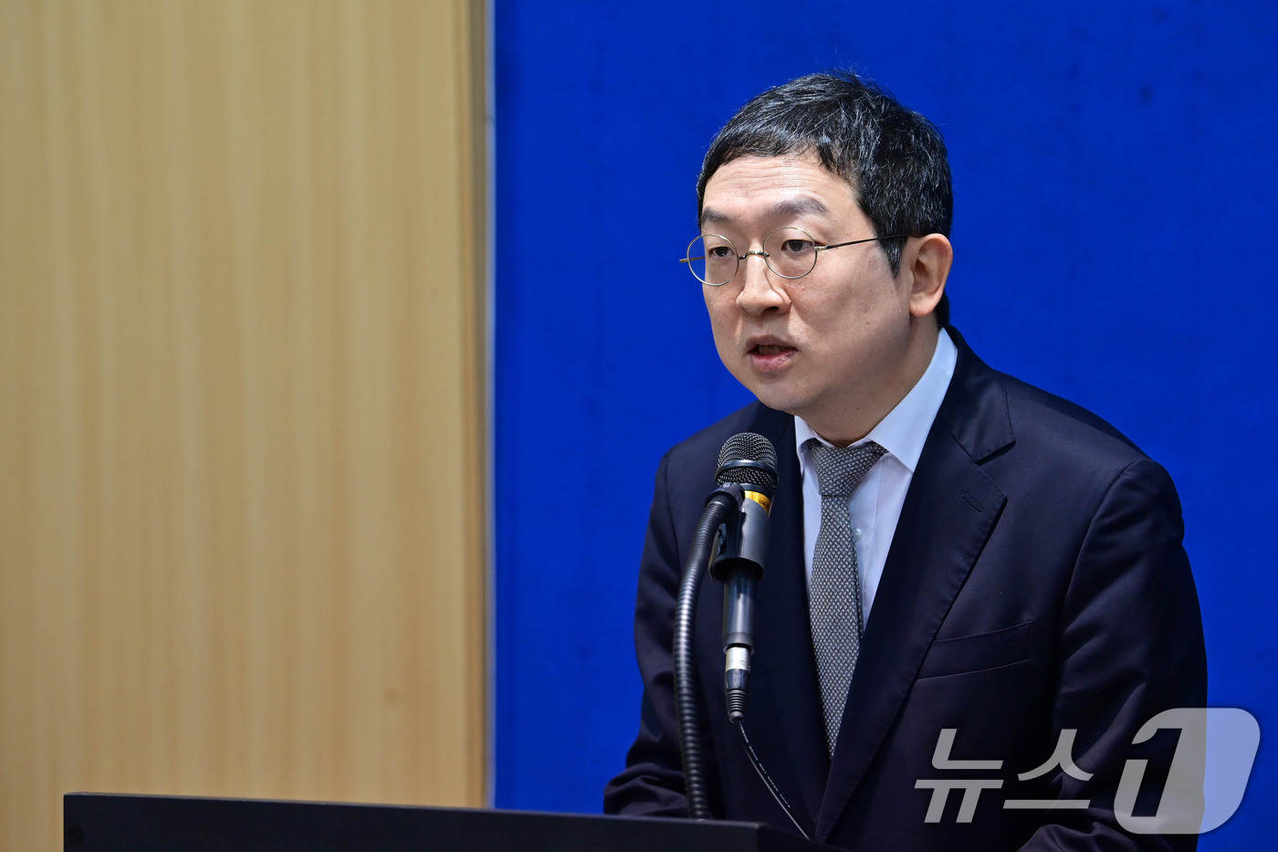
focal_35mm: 160
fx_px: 5679
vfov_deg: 8.6
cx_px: 639
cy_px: 426
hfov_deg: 12.8
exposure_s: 1/250
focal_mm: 160
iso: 2500
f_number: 4.5
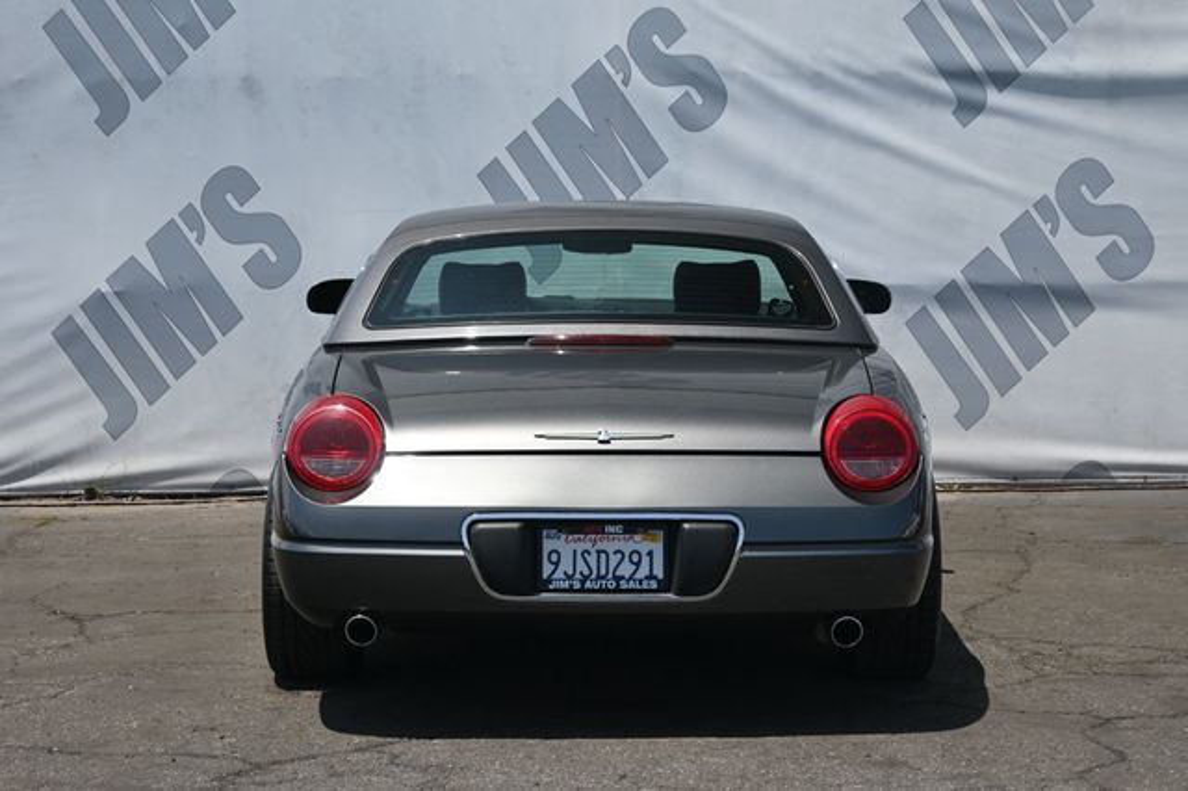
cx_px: 594
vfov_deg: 19.7
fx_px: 2276
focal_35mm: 69
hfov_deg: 29.3
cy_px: 396
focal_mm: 46
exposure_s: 1/250
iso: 100
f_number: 6
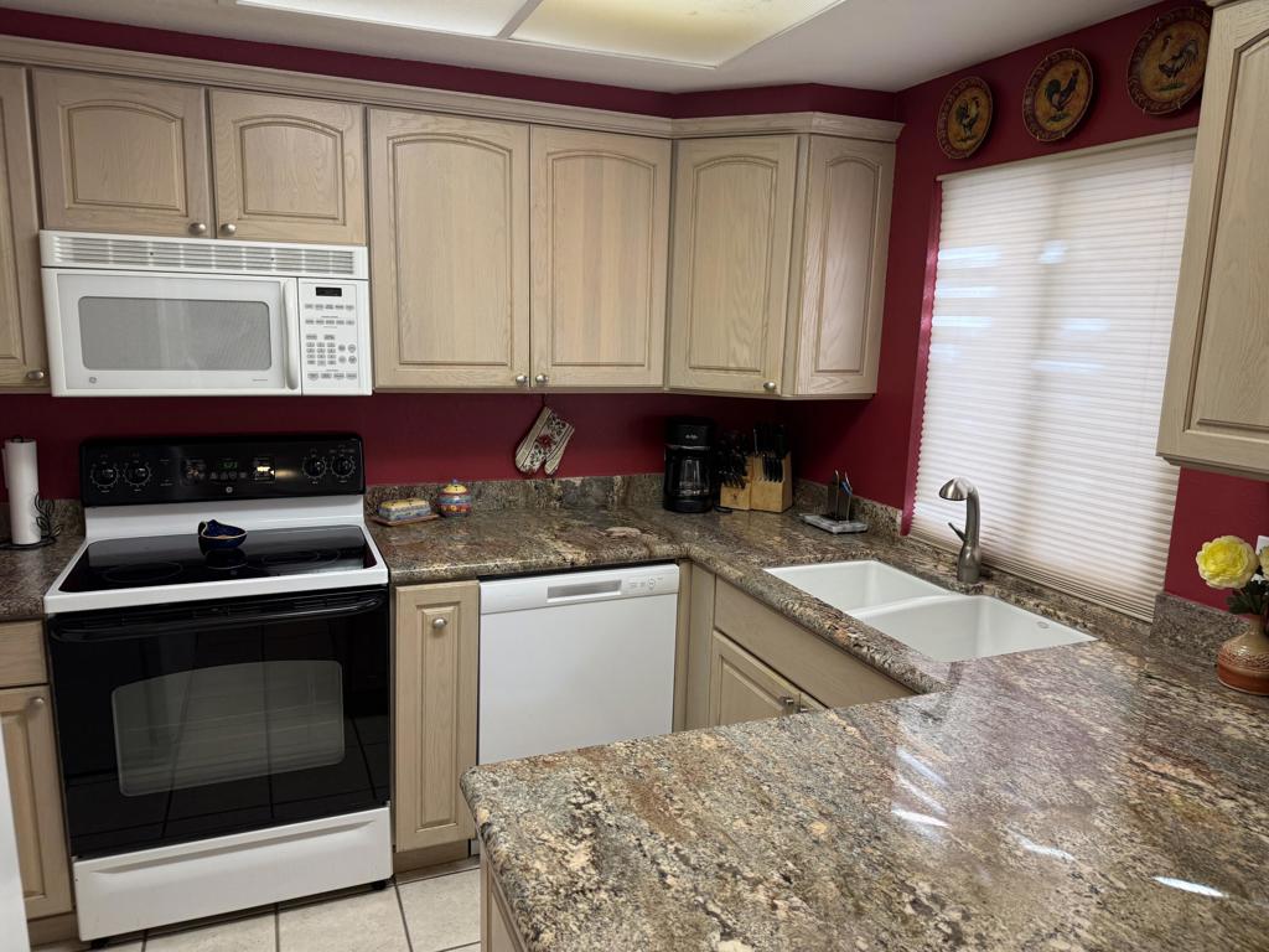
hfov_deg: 71.6
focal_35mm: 24
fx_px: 880
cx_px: 634
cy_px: 476
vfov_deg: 56.8
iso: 200
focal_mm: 6.76
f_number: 1.78
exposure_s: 1/120
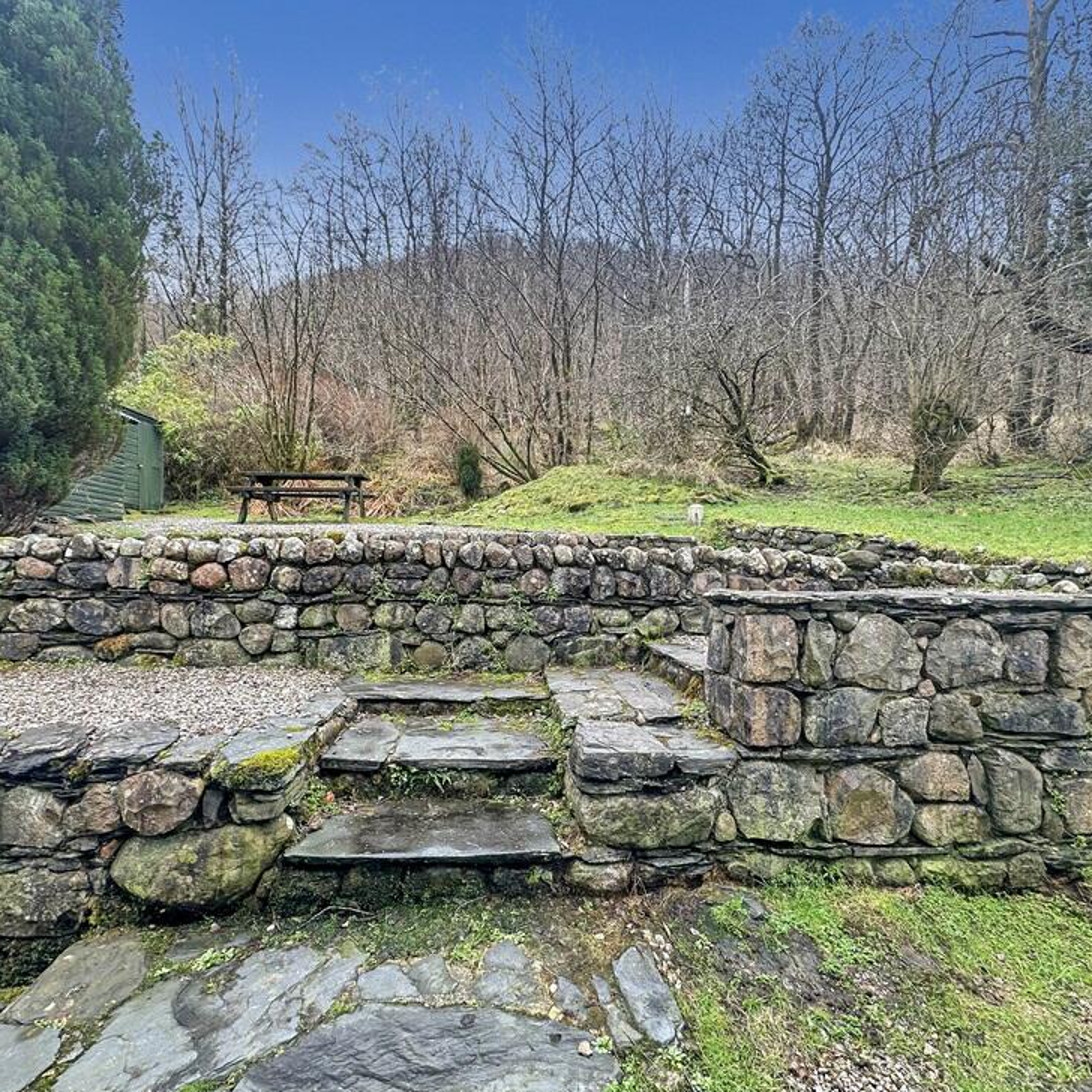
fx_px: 607
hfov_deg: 83.9
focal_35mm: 17
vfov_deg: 83.9
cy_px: 561
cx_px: 531
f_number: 2.2
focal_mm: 2.22
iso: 40
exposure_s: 1/151
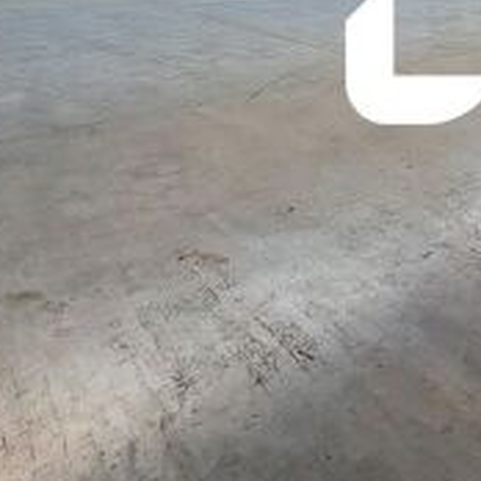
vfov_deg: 39.0
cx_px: 445
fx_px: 613
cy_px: 25
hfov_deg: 39.3
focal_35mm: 39
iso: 64
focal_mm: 1.64
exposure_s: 1/100
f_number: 2.2
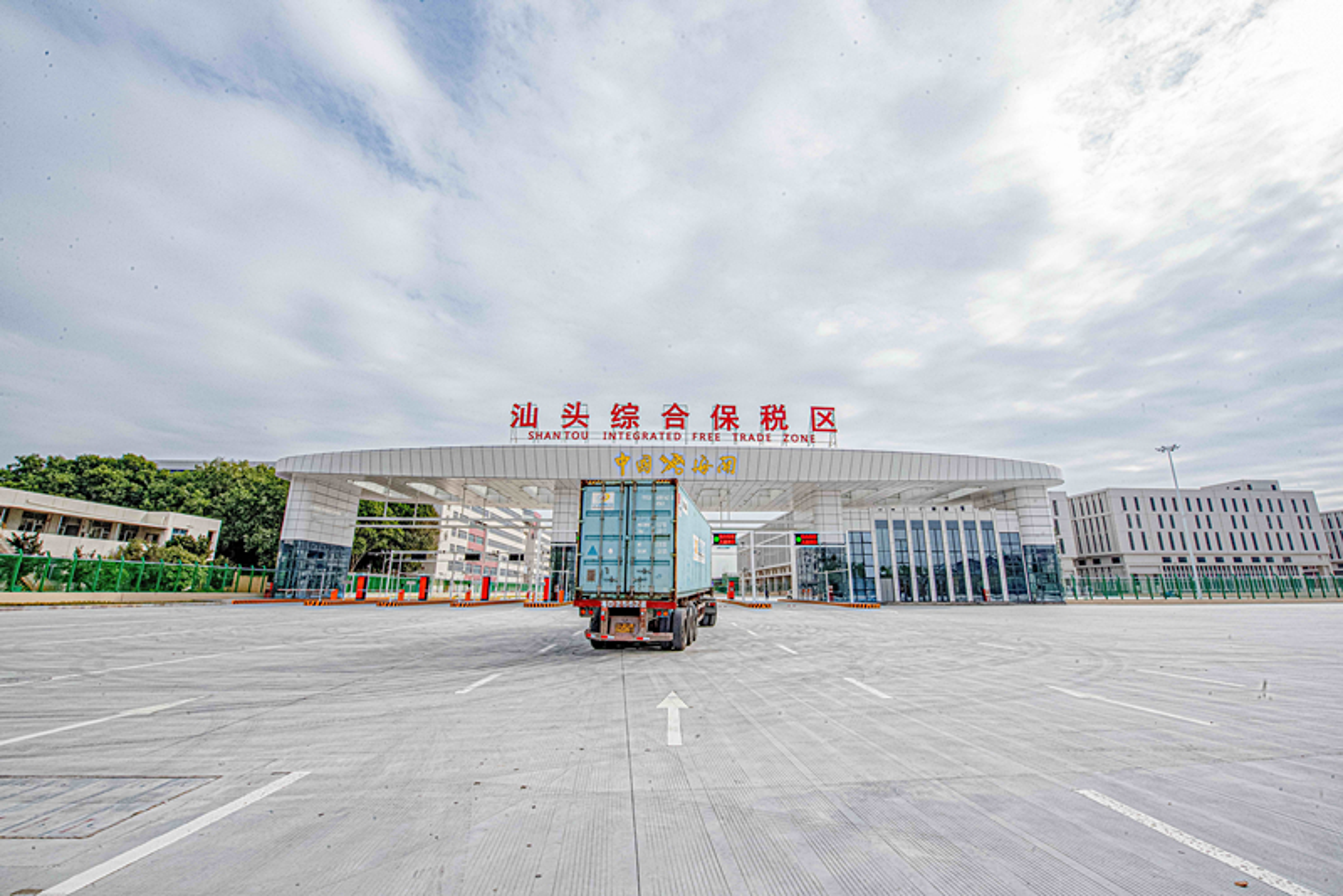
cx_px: 672
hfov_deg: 104.2
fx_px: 522
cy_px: 448
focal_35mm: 14
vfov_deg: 81.3
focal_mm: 14
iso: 1000
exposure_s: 1/250
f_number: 22
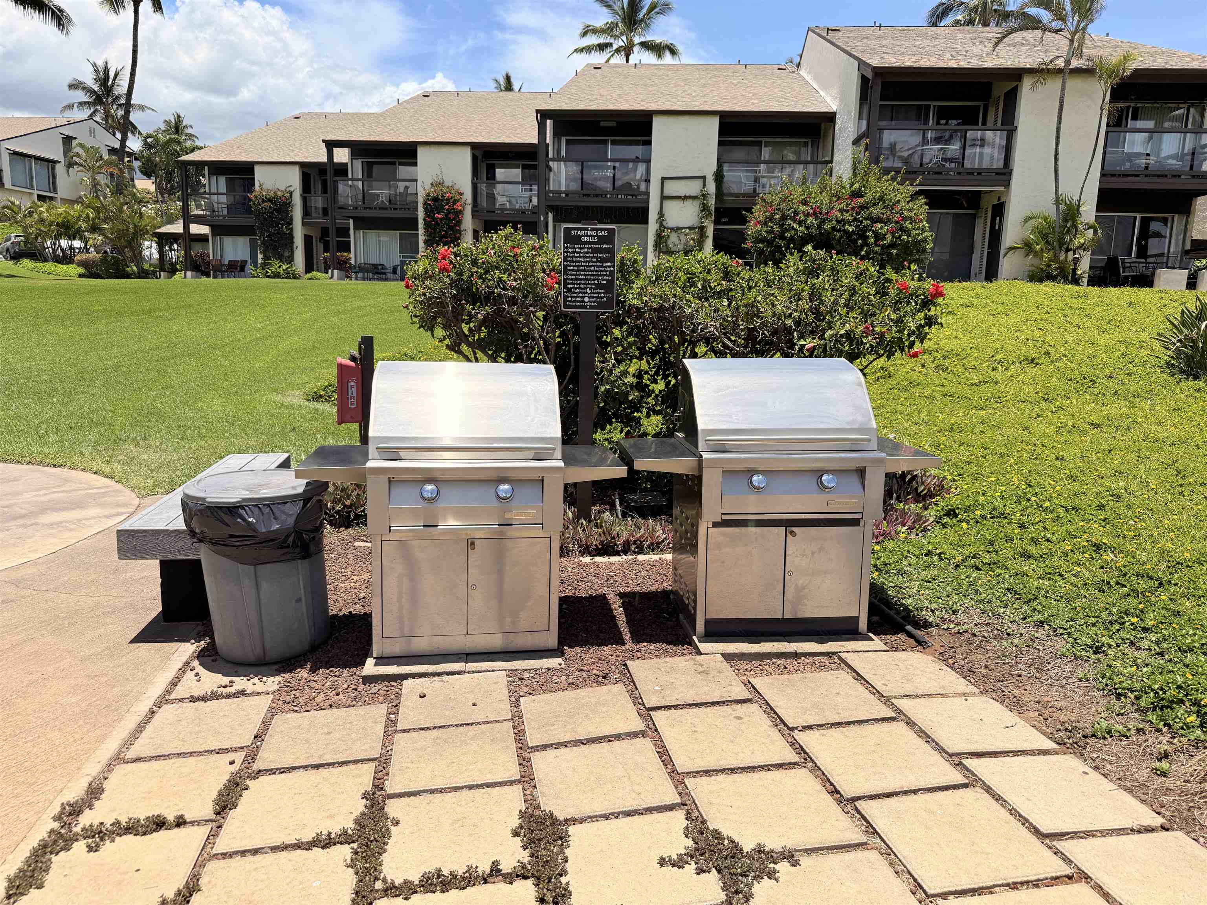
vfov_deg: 56.8
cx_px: 604
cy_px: 452
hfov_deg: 71.6
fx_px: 837
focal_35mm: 24
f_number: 1.78
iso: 125
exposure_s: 1/6711
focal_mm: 6.76
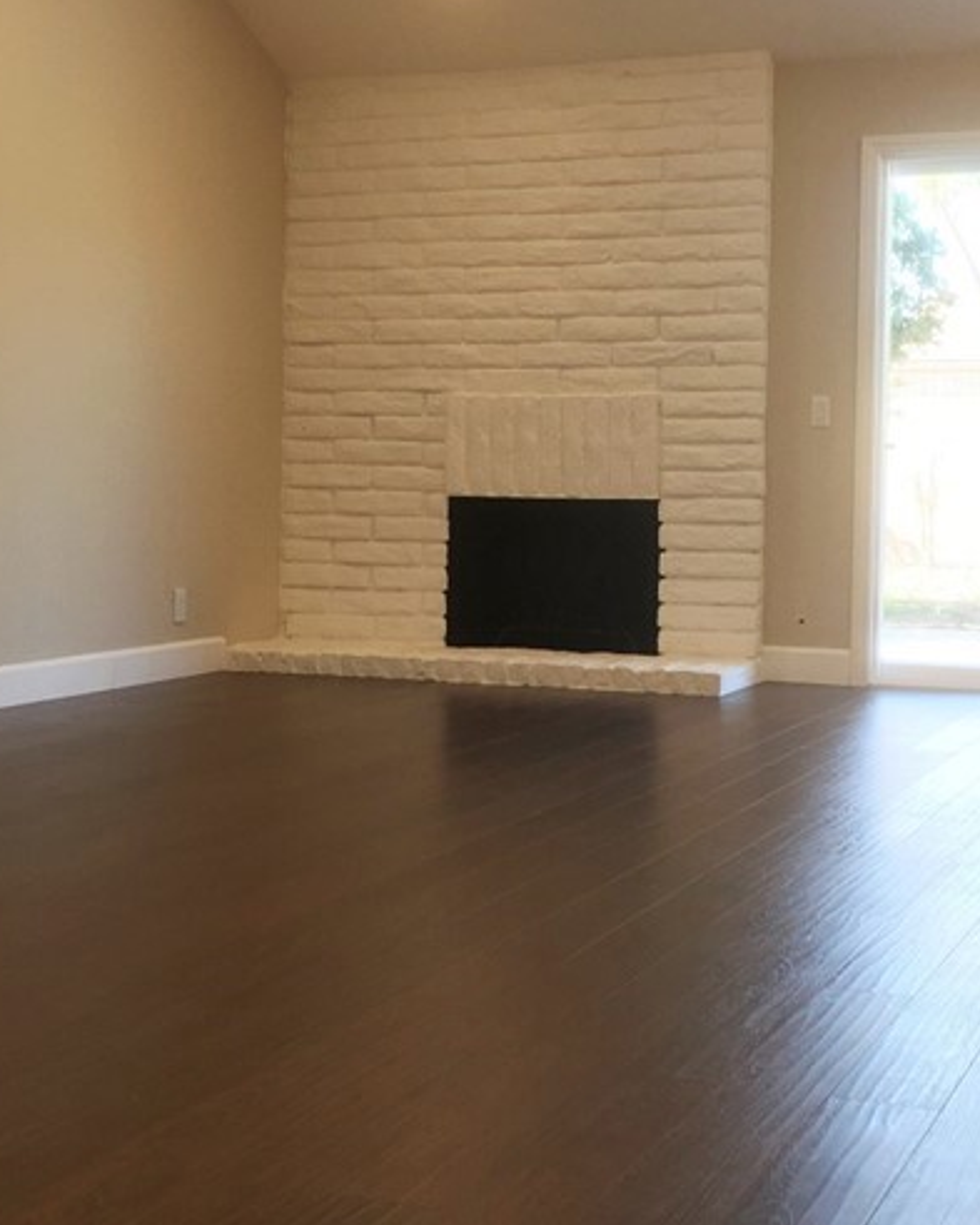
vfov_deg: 31.9
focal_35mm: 59
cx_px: 401
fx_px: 2138
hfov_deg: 25.8
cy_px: 545
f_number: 2.2
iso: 32
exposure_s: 1/40
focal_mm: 4.15
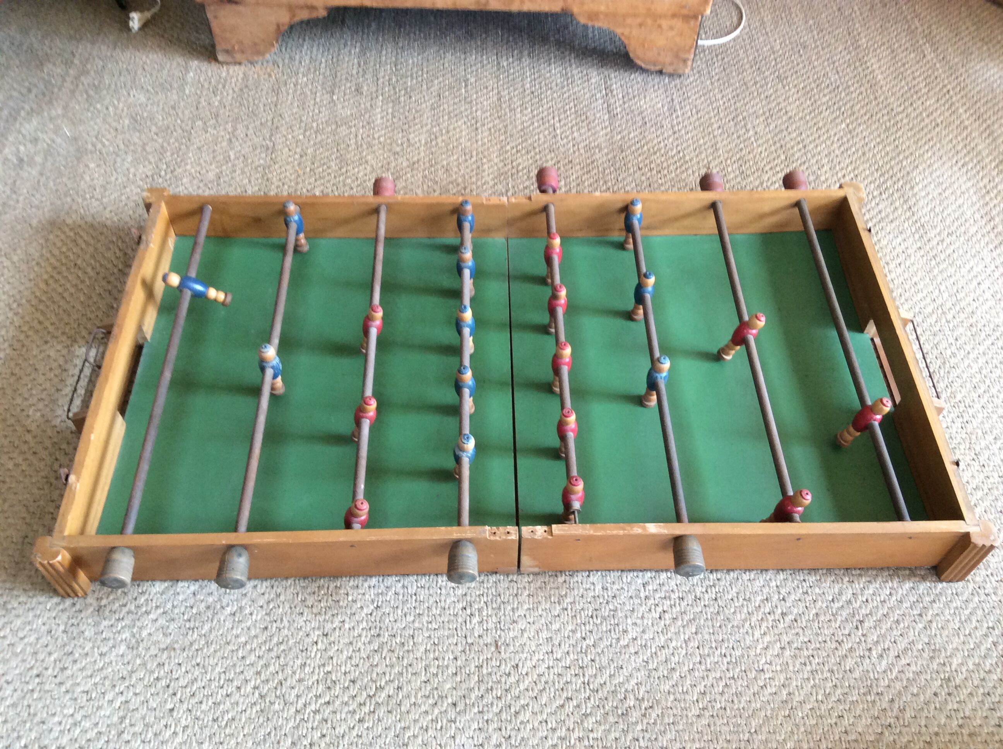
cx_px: 502
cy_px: 374
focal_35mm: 32
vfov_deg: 44.1
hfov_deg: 56.9
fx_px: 926
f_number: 2.4
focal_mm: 3.3
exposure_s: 1/25
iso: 100
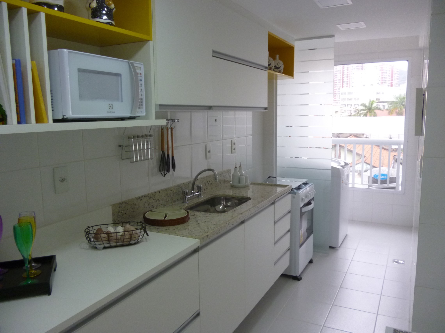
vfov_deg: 49.7
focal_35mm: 28
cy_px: 166
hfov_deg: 63.4
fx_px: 360
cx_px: 222
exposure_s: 1/60
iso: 200
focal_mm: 5
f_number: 3.1
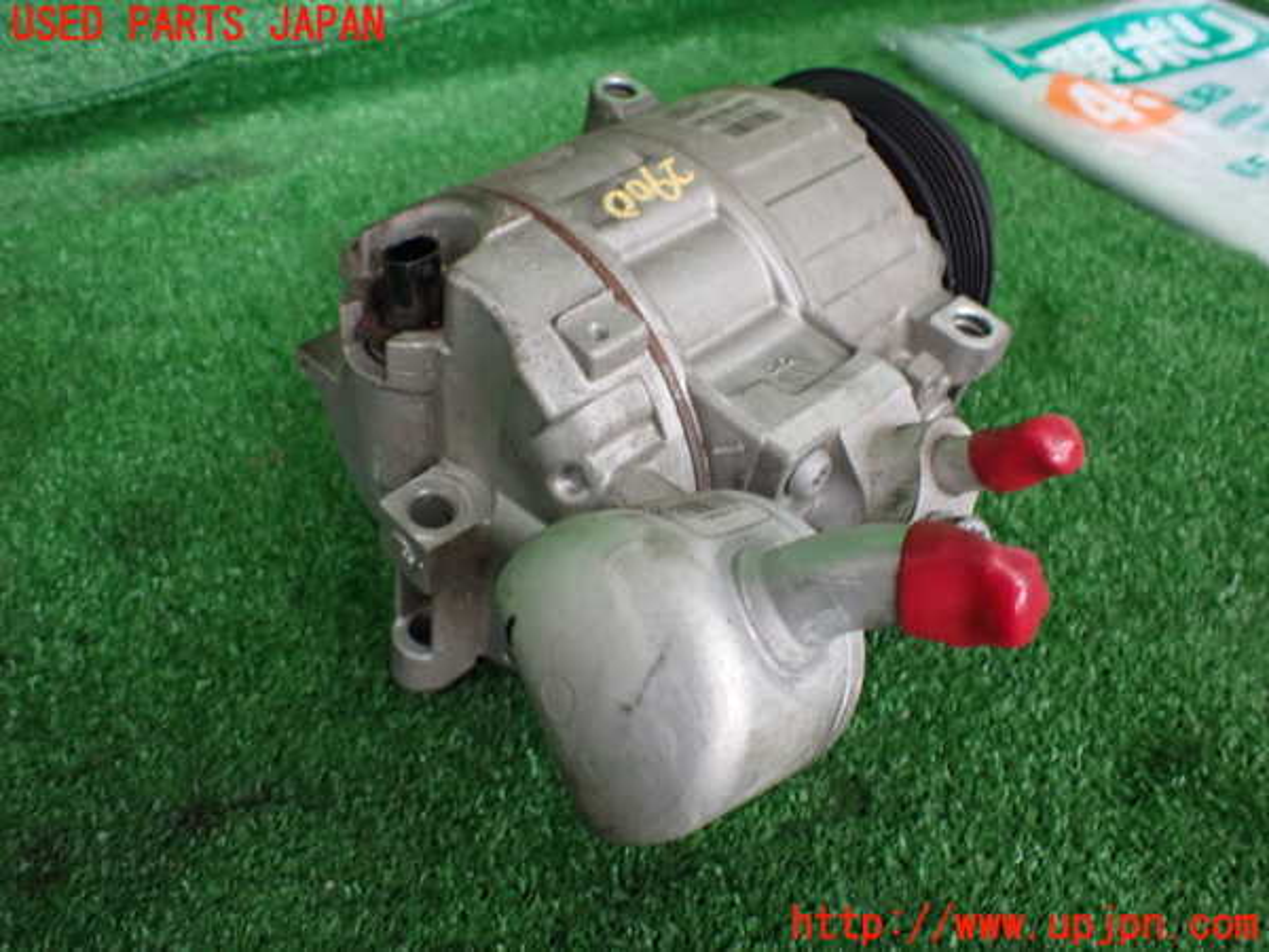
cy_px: 476
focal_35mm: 30
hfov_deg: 60.0
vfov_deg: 46.8
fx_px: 1100
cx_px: 634
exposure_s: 1/100
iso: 800
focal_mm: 5.4
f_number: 2.3
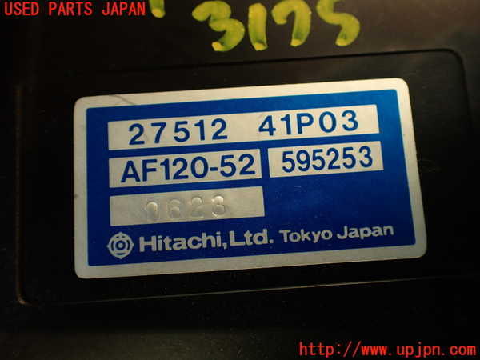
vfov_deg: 46.8
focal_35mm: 30
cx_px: 240
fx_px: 416
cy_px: 180
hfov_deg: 60.0
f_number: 2.3
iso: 200
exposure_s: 1/30
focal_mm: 5.4
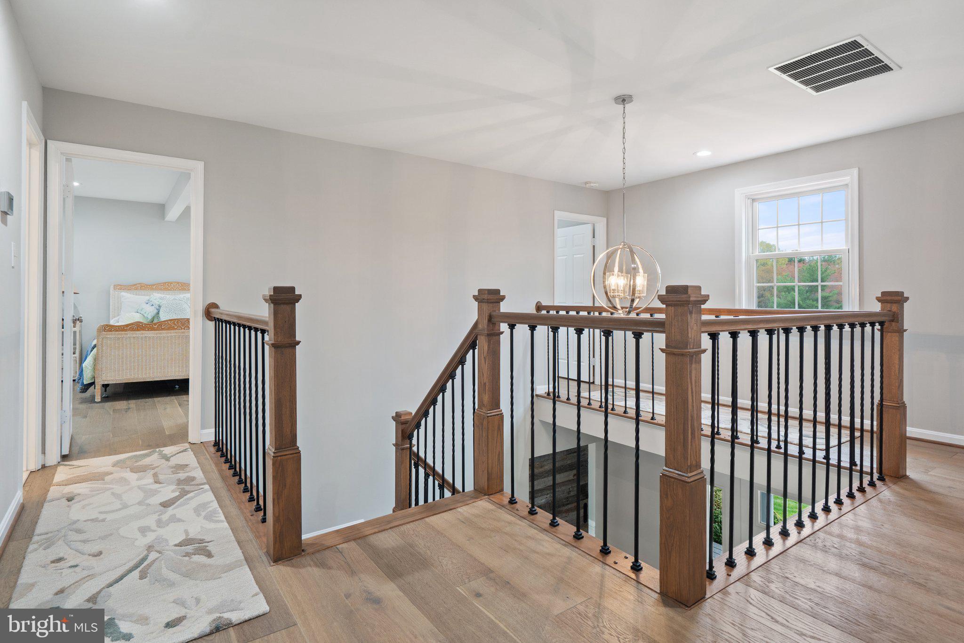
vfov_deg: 67.4
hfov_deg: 90.0
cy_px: 322
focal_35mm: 18
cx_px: 482
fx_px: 482
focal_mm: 18
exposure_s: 1/4
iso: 500
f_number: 8
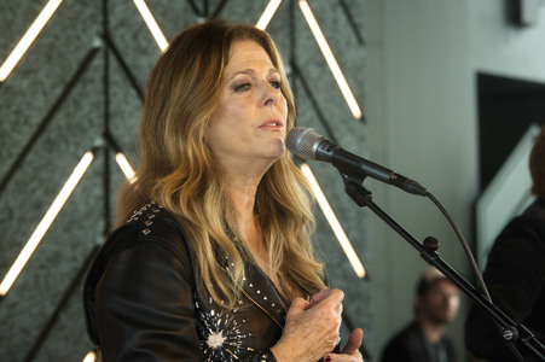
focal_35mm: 86
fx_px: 1301
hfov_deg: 23.7
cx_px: 272
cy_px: 181
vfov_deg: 15.9
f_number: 5
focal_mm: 86
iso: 1600
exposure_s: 1/200
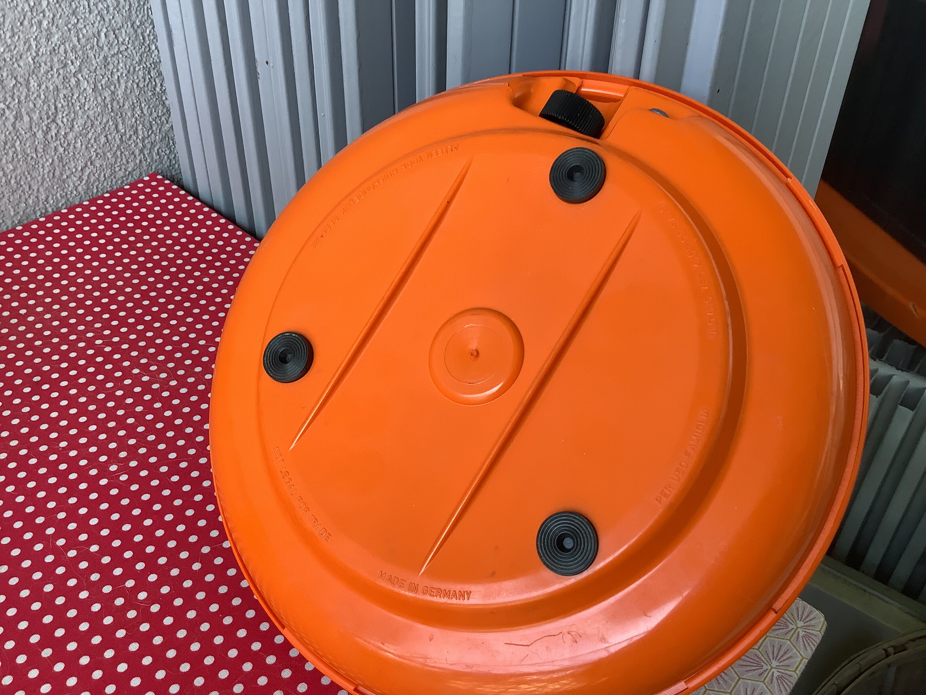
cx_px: 463
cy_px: 348
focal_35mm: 31
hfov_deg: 58.4
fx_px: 829
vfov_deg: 45.4
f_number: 2.4
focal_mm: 3.3
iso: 80
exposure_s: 1/50
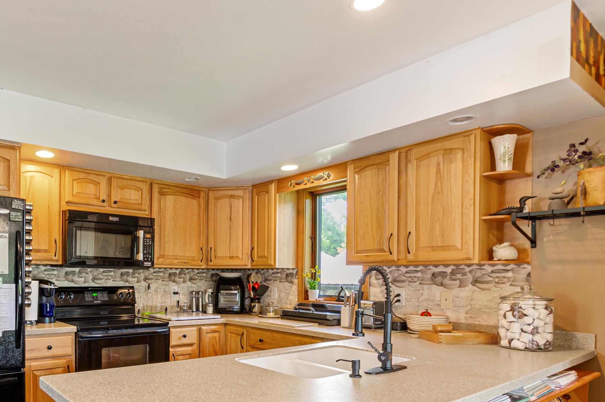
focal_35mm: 23
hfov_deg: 72.0
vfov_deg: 53.8
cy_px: 273
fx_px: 386
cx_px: 168
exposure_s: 1/1.25
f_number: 8
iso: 100
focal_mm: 10
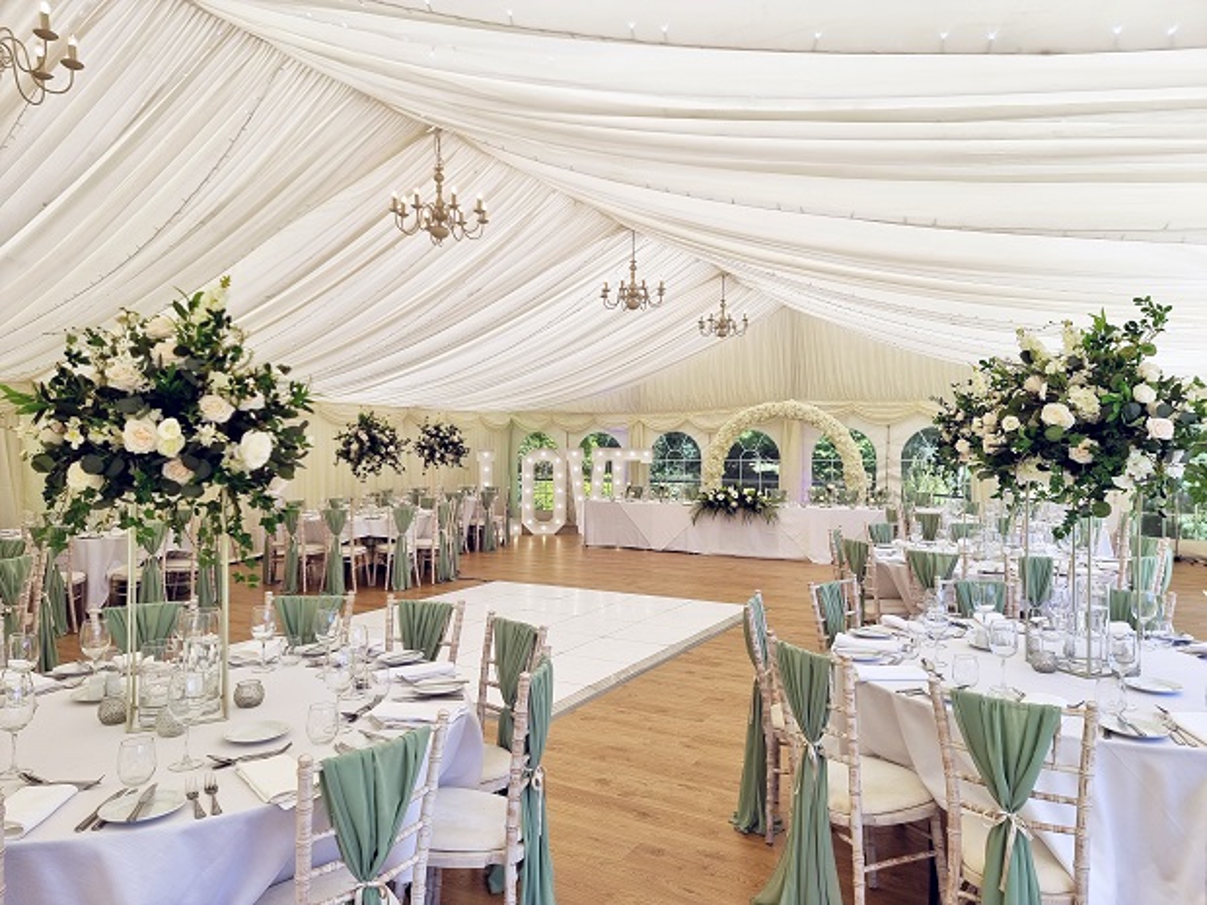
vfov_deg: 56.8
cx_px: 604
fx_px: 837
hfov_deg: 71.6
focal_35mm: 24
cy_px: 452
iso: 50
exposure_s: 1/379
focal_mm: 6.7
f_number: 1.8
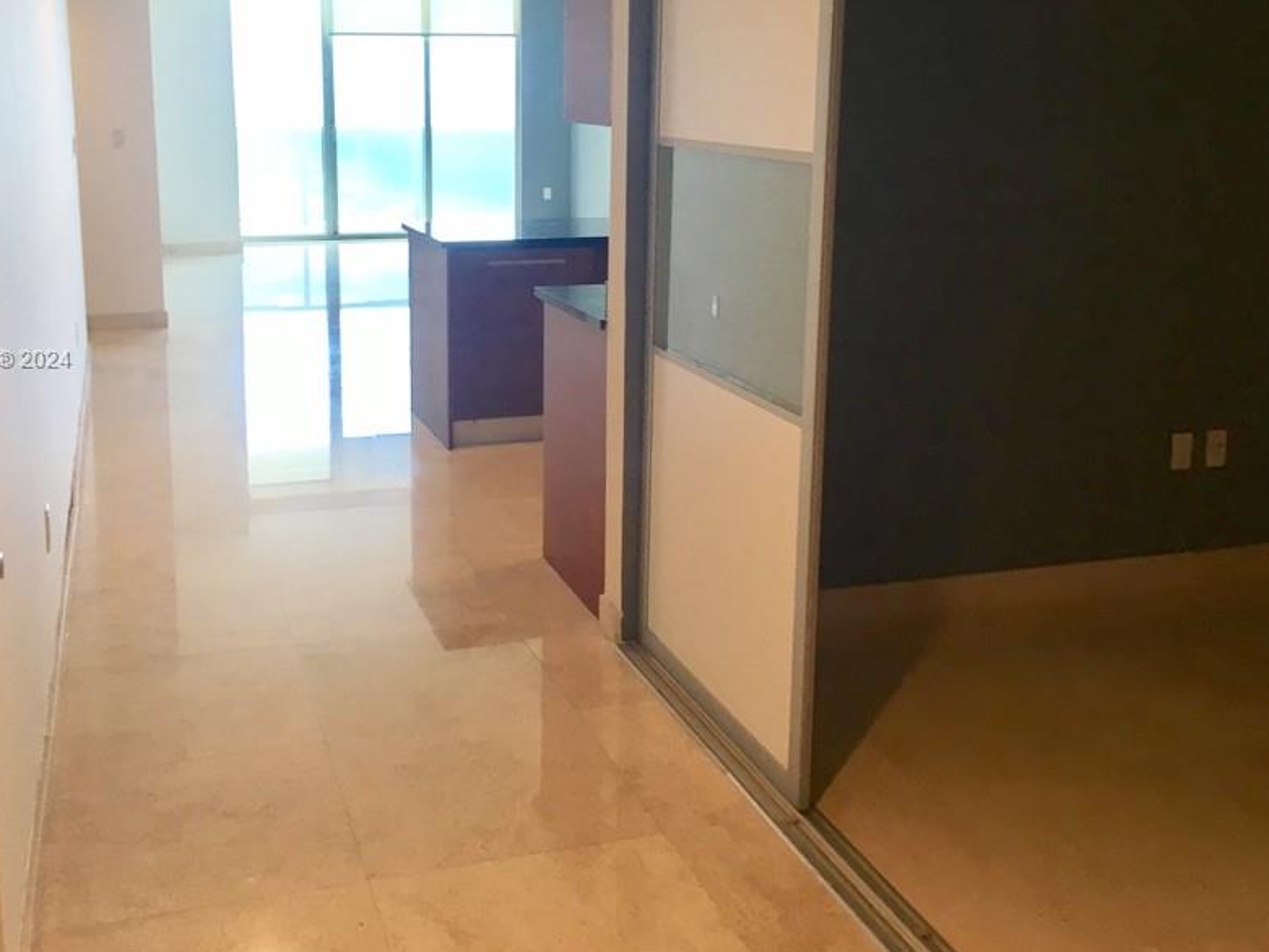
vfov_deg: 37.5
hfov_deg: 48.9
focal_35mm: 38
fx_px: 1393
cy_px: 361
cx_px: 564
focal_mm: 4.15
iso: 25
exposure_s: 1/30
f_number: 2.2
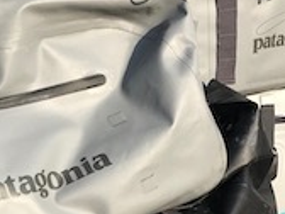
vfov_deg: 13.1
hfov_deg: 17.3
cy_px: 183
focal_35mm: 112
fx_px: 922
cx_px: 253
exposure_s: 1/1681
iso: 20
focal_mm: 3.99
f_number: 1.8
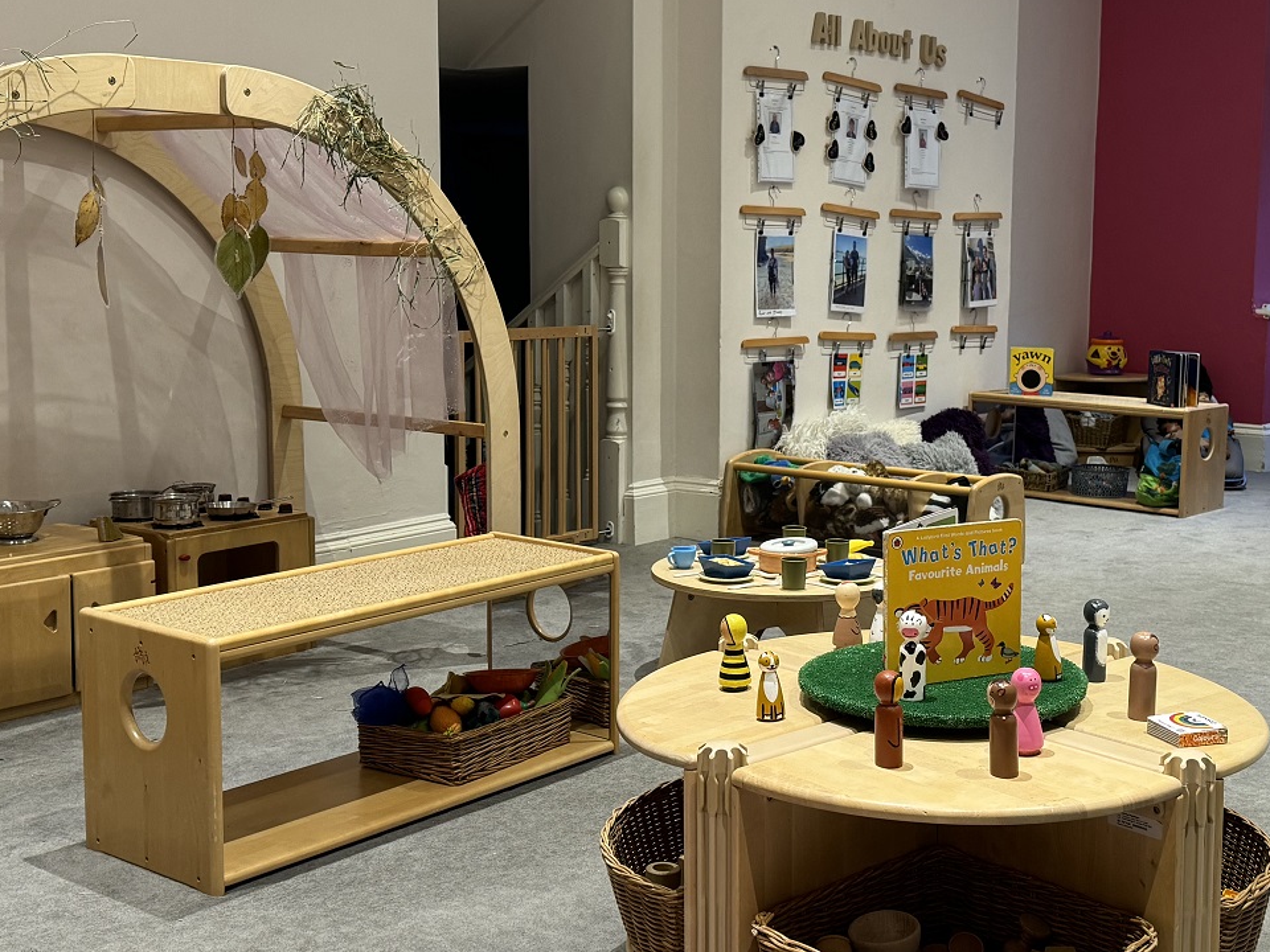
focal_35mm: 48
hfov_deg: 39.5
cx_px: 757
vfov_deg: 30.2
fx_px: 1761
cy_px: 427
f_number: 1.78
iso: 160
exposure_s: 1/50
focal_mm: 6.86
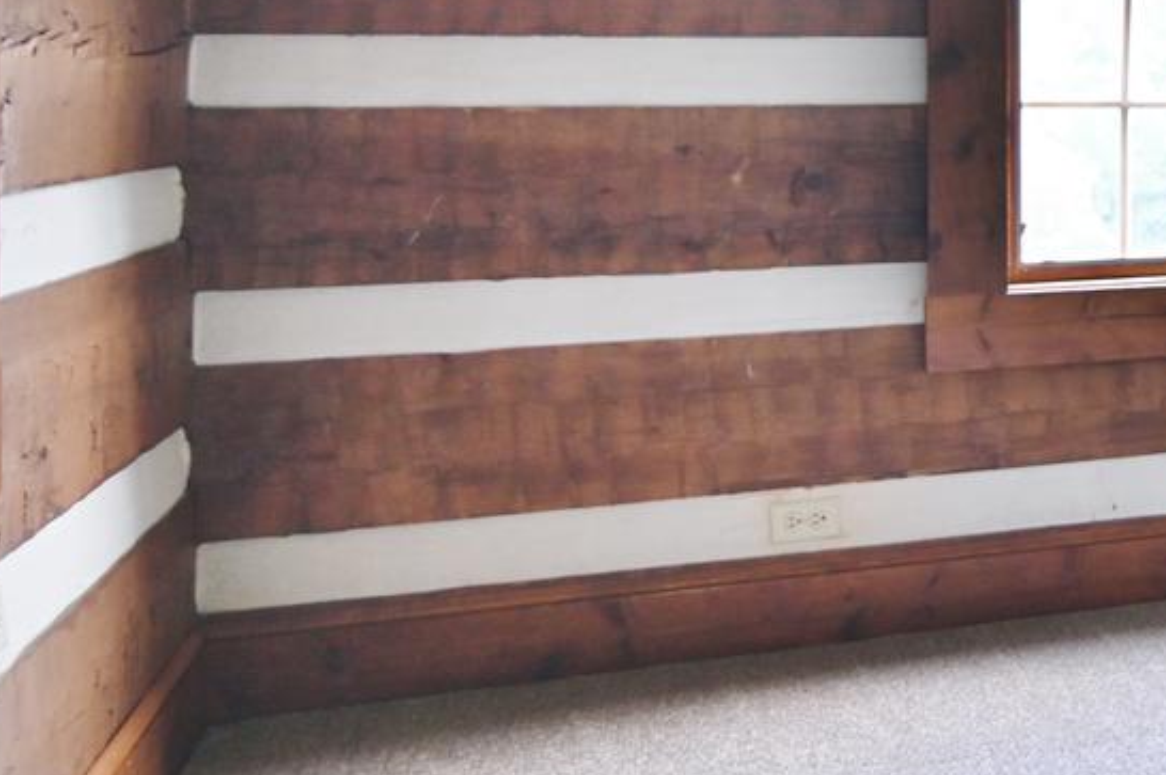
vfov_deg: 22.1
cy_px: 94
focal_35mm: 60
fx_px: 1942
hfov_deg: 25.3
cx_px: 1745
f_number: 2.8
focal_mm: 16
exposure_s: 1/125
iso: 450
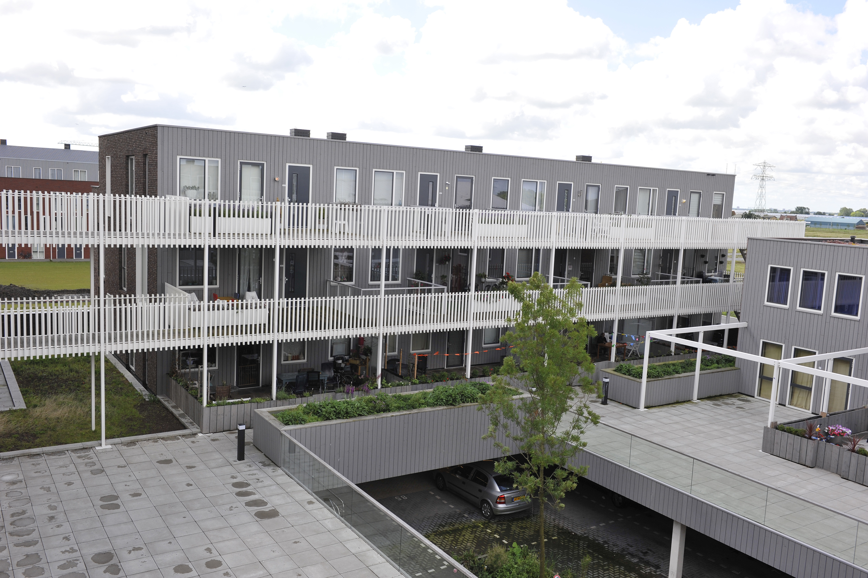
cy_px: 289
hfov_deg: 58.7
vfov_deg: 41.1
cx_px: 434
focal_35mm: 32
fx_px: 771
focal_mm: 32
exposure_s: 1/320
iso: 400
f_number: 9
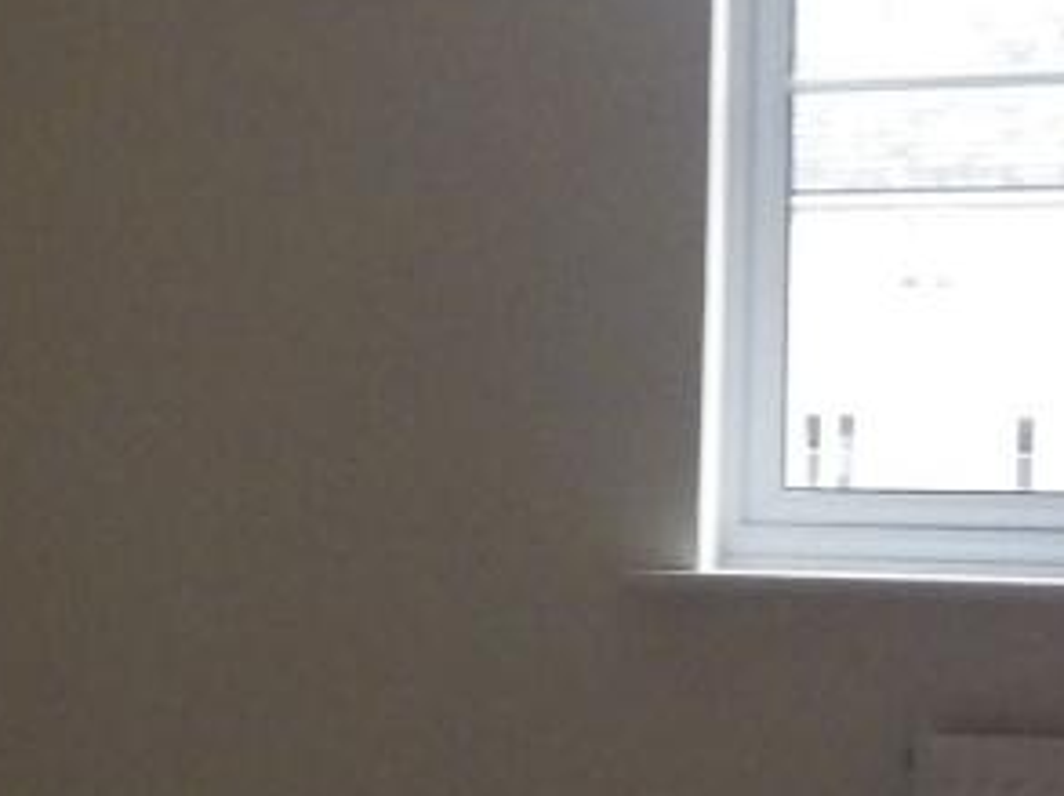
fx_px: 2364
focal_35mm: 77
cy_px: 545
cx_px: 182
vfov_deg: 19.0
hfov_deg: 24.9
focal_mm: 4
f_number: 3.1
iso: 640
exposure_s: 1/45
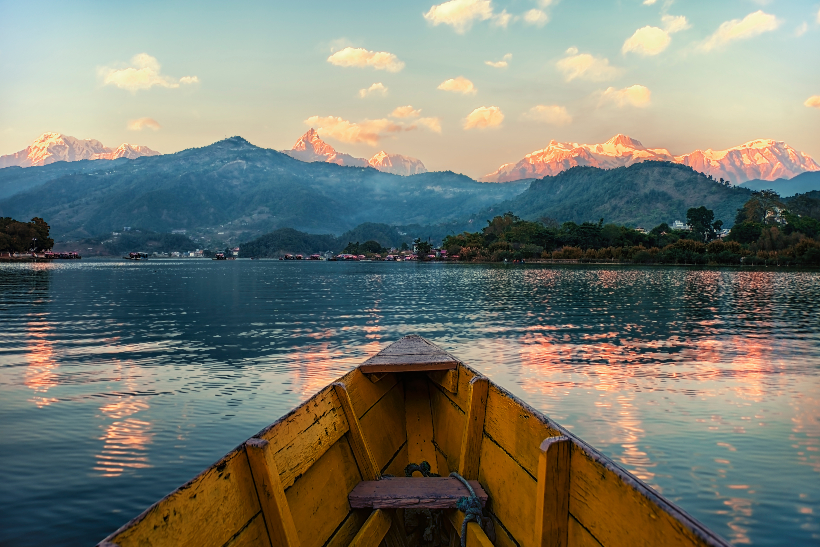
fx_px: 638
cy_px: 274
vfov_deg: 46.4
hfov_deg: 65.5
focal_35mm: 28
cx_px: 410
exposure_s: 1/25
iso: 64
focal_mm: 28
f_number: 3.5
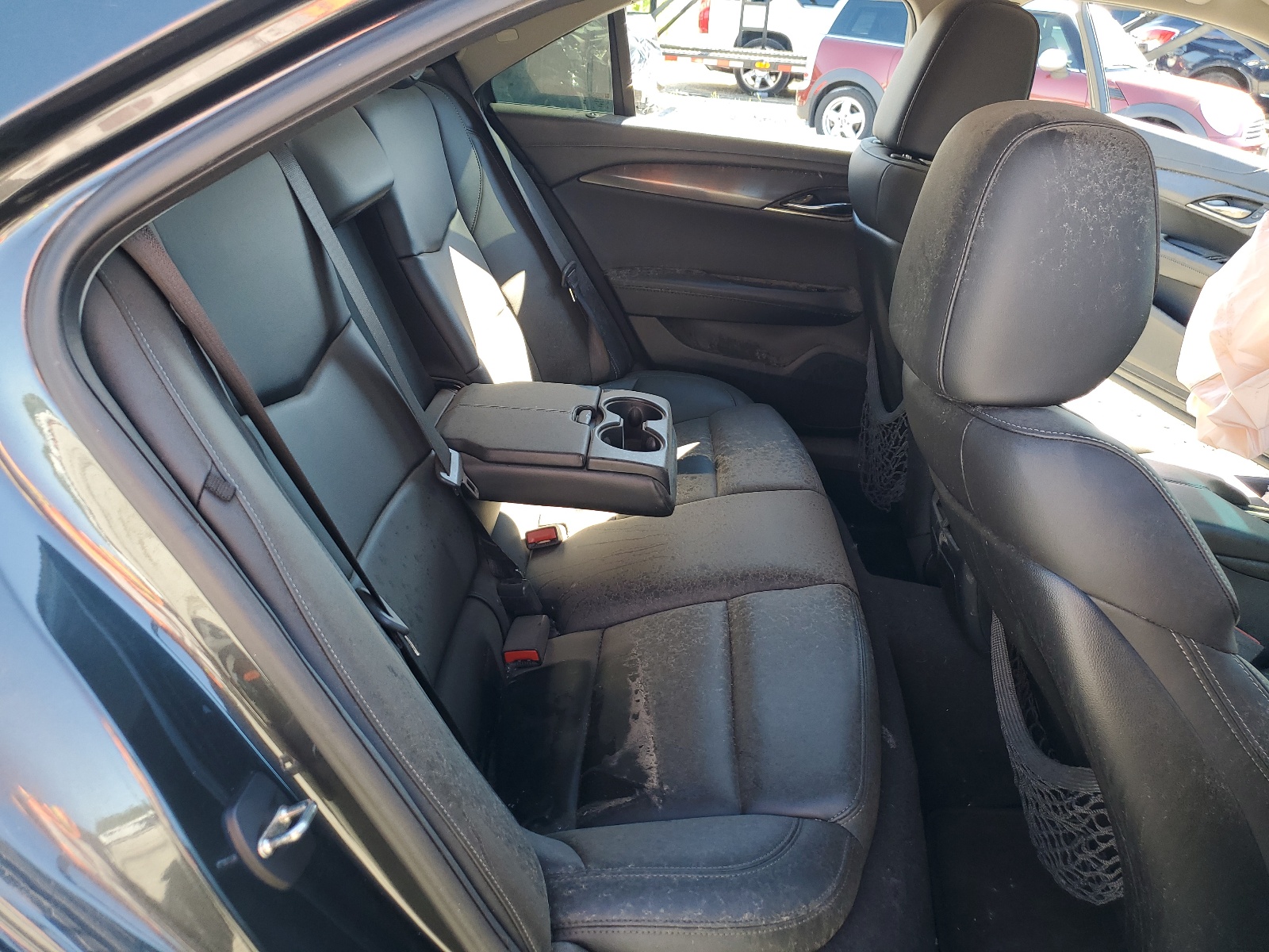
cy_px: 476
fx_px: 953
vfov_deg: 53.1
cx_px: 634
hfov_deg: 67.3
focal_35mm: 26
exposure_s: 1/133
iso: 50
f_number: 1.5
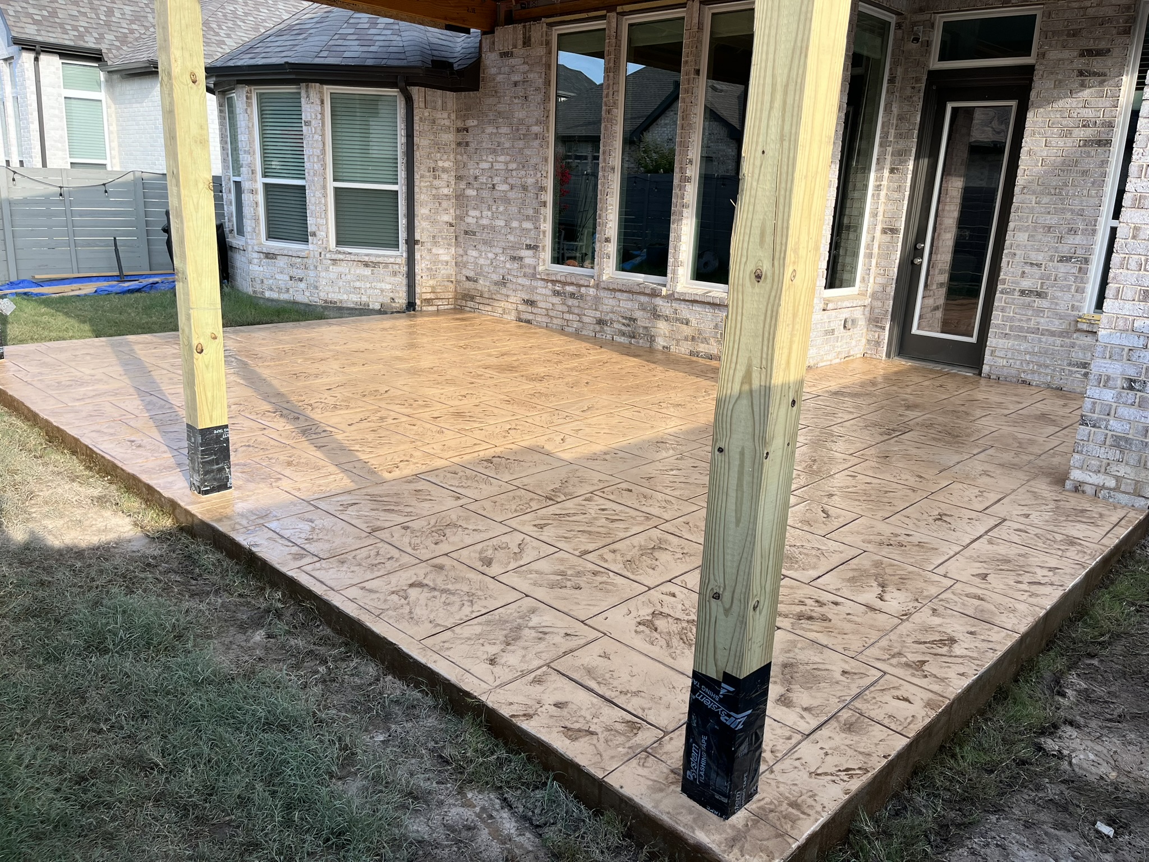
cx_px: 574
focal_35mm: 26
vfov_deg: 53.1
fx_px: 863
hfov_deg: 67.3
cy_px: 431
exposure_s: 1/751
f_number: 1.6
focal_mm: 5.1
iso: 50
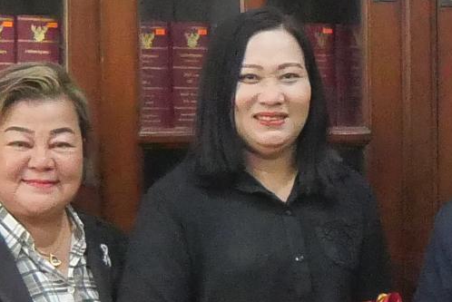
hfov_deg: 10.8
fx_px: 2249
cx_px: 798
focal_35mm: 179
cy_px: 267
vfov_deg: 7.7
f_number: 3.5
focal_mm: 12
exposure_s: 1/125
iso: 3200
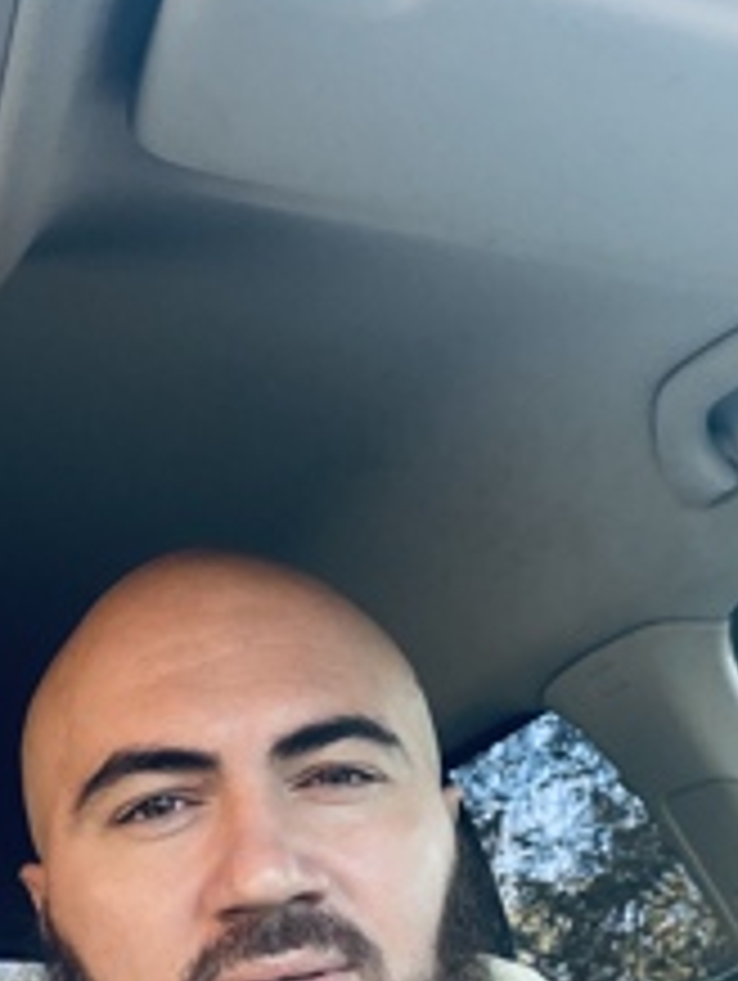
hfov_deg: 26.6
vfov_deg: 34.5
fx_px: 1560
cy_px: 662
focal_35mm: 55
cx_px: 302
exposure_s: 1/103
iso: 100
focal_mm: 2.71
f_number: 2.2
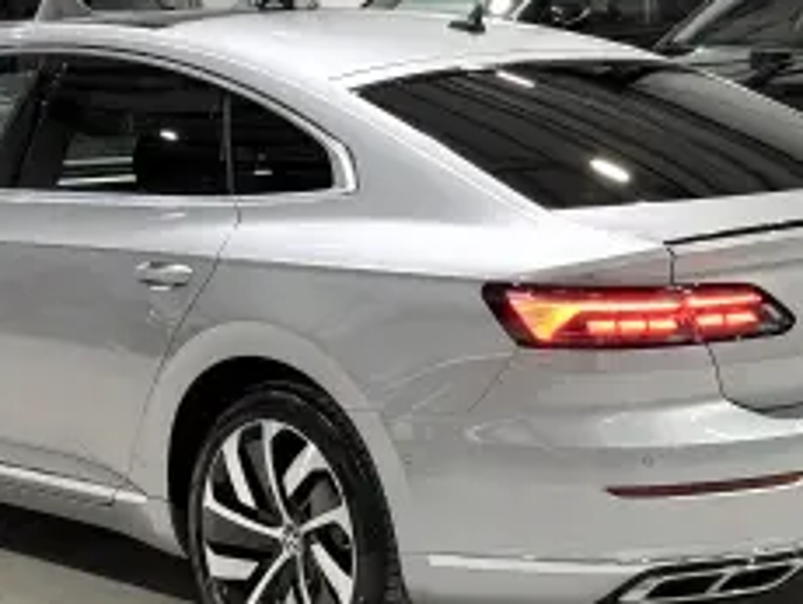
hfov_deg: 25.6
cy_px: 367
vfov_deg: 19.6
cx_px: 621
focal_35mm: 75
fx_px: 1742
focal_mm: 6.76
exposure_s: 1/50
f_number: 1.78
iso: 100
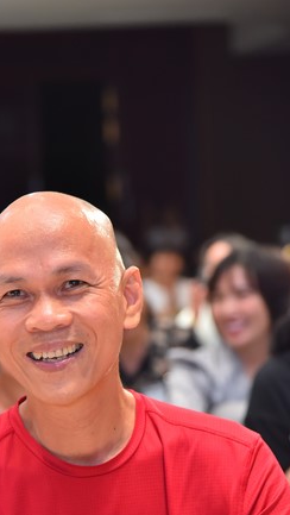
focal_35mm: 154
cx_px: 62
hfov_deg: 7.9
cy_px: 377
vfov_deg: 13.9
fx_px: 2102
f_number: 4.5
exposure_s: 1/125
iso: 1600
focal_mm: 98
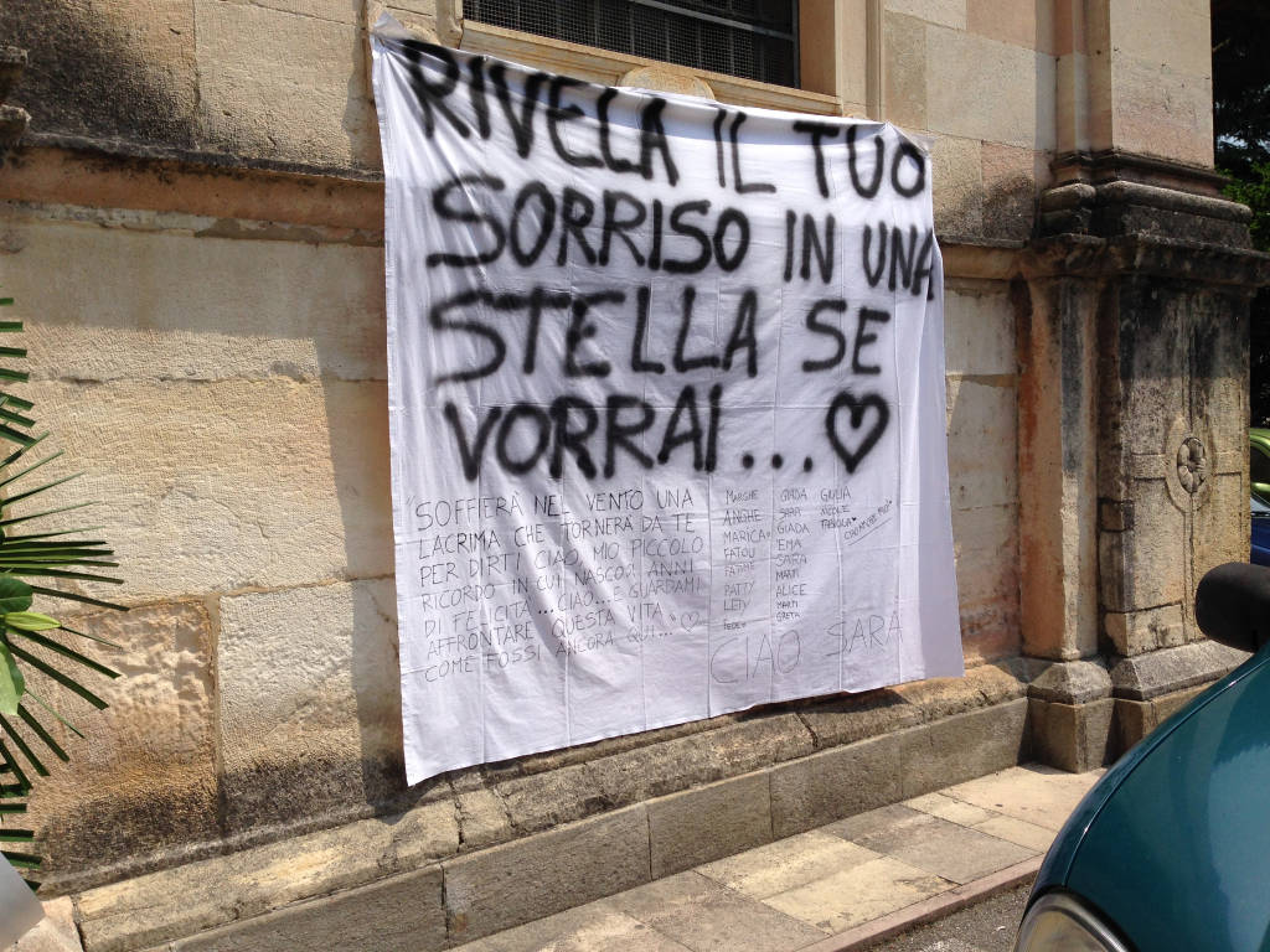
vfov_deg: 42.9
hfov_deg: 55.4
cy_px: 476
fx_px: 1211
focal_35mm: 33
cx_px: 635
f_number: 2.4
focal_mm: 4.12
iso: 50
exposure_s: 1/2710
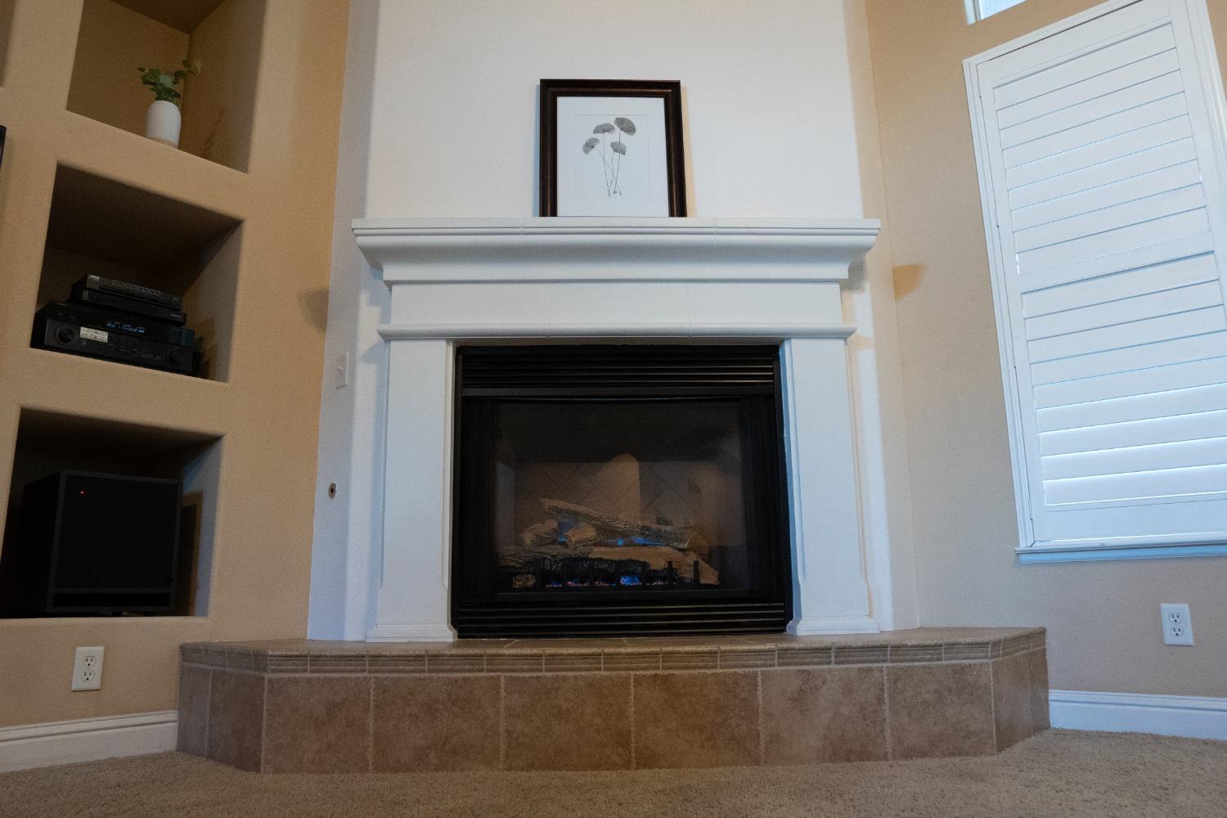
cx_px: 614
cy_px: 409
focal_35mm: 24
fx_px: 818
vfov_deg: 53.1
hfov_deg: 73.7
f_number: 3.5
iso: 5000
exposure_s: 1/160
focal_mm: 16
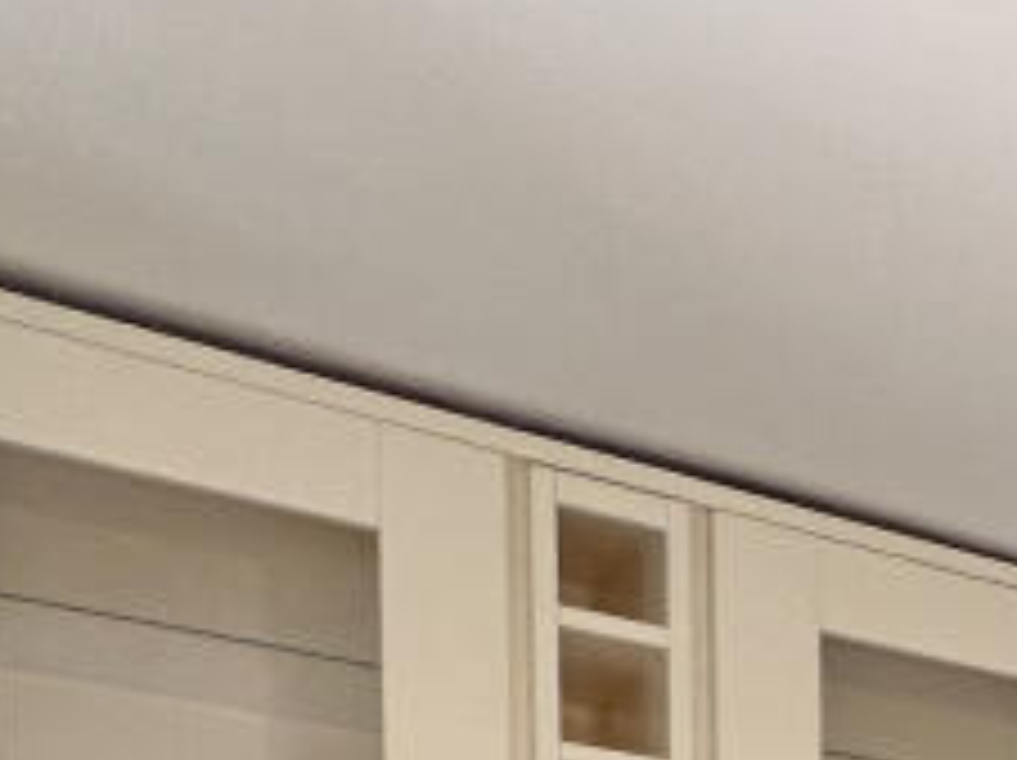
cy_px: 1596
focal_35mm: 59
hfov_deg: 21.9
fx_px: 1732
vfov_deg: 16.9
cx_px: 1786
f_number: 1.8
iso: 80
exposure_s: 1/99
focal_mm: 1.57
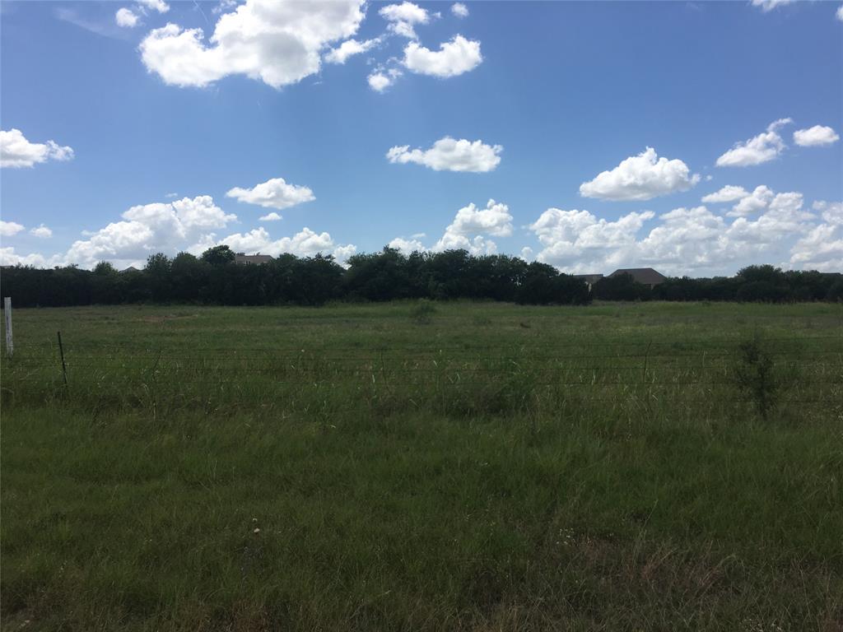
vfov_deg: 48.2
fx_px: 706
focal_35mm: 29
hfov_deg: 61.7
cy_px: 316
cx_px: 422
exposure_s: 1/2137
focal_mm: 4.15
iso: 25
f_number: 2.2
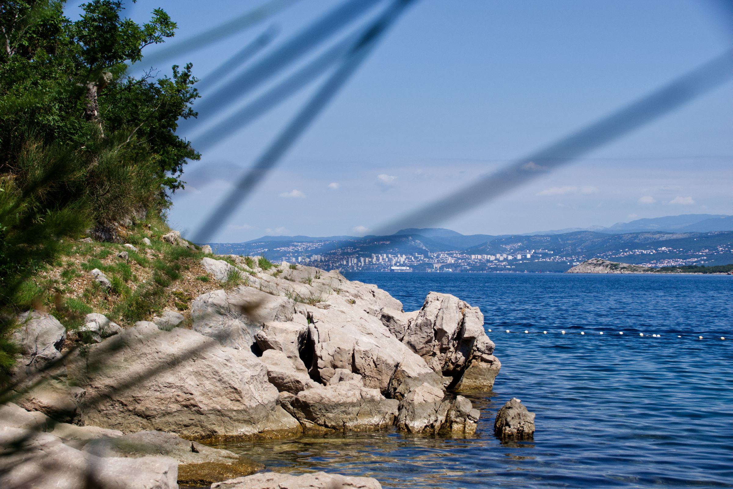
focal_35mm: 75
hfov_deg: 27.0
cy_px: 244
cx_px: 366
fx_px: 1527
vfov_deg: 18.2
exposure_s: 1/500
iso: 200
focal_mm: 50
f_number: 9
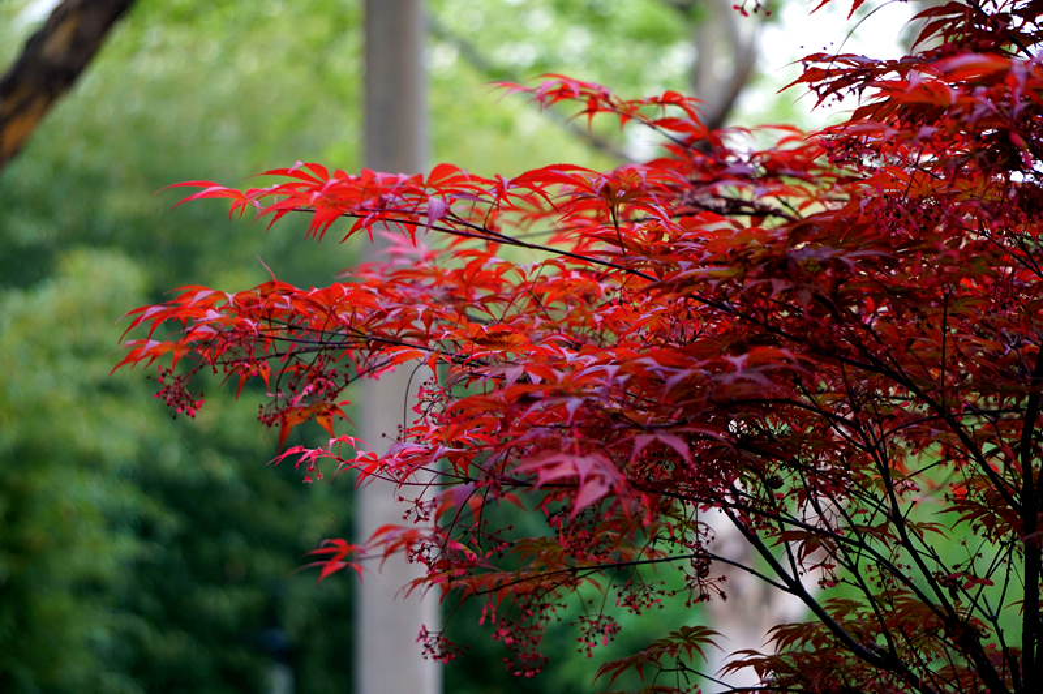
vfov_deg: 8.9
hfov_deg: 13.3
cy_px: 347
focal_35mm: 154
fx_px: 4472
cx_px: 522
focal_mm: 103
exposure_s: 1/160
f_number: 5.6
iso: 400
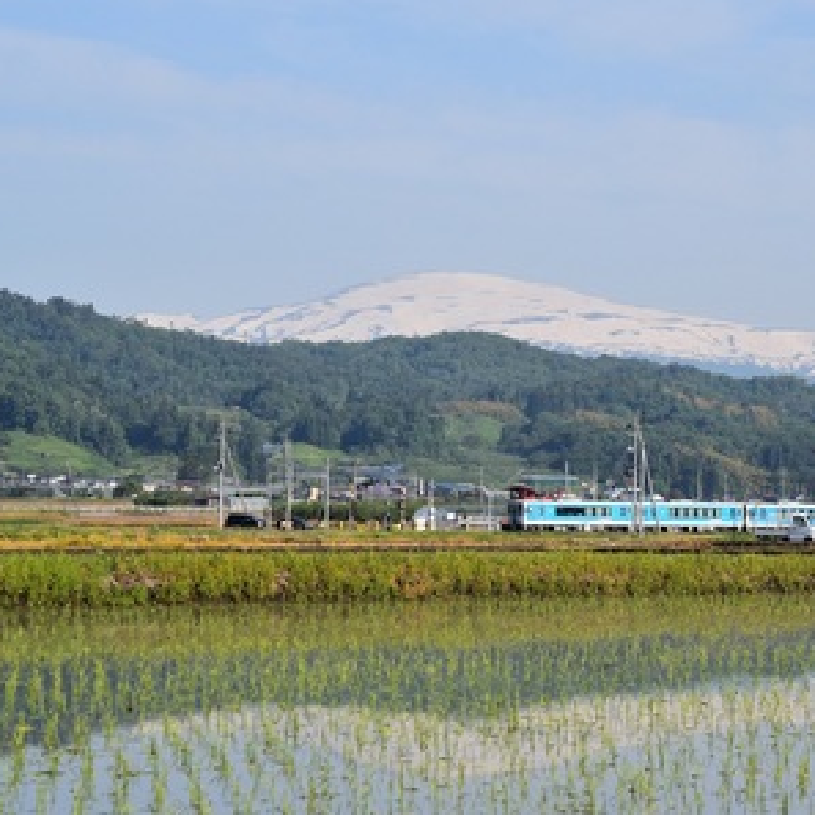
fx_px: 4422
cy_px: 409
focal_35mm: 166
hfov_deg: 10.5
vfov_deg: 10.5
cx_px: 549
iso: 360
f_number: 11
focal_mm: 86
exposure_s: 1/500
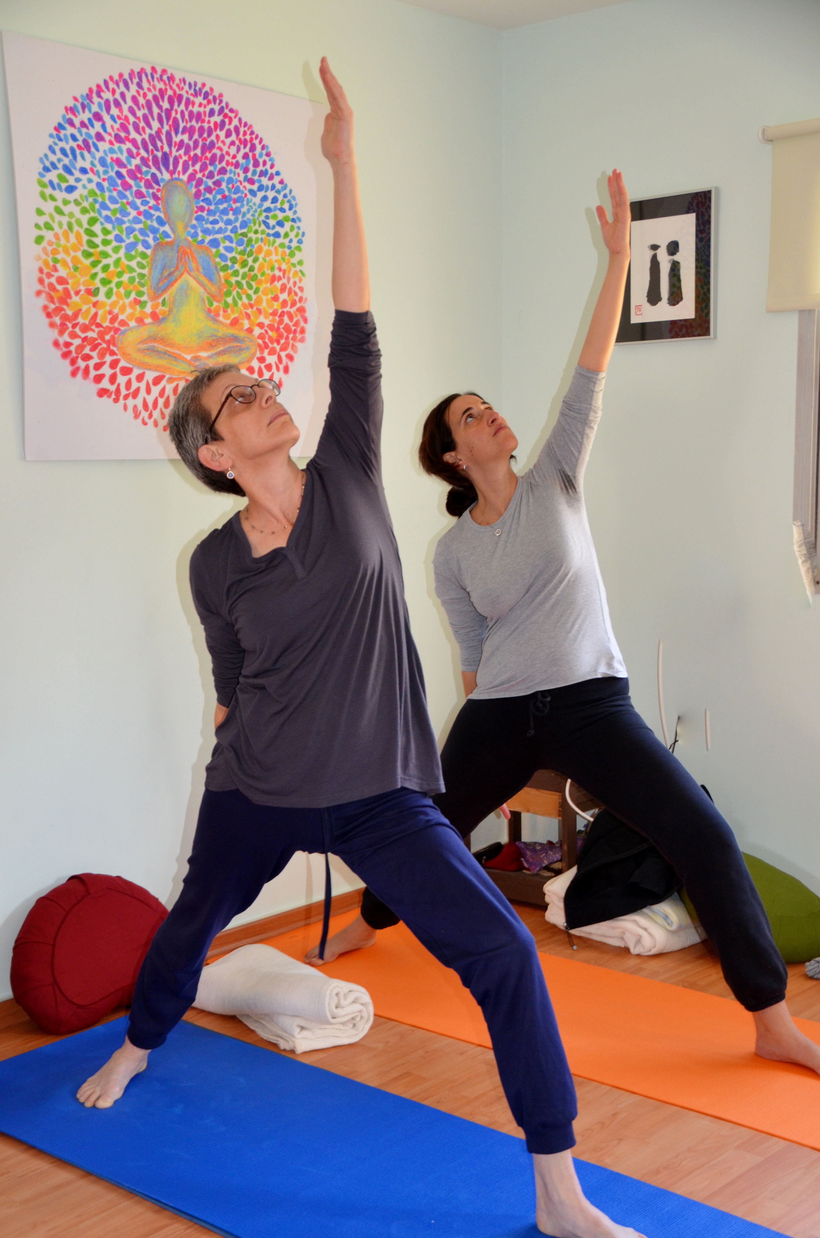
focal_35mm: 48
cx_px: 410
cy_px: 619
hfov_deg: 28.0
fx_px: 1647
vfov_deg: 41.2
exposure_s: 1/60
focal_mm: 32
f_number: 4.2
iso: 800
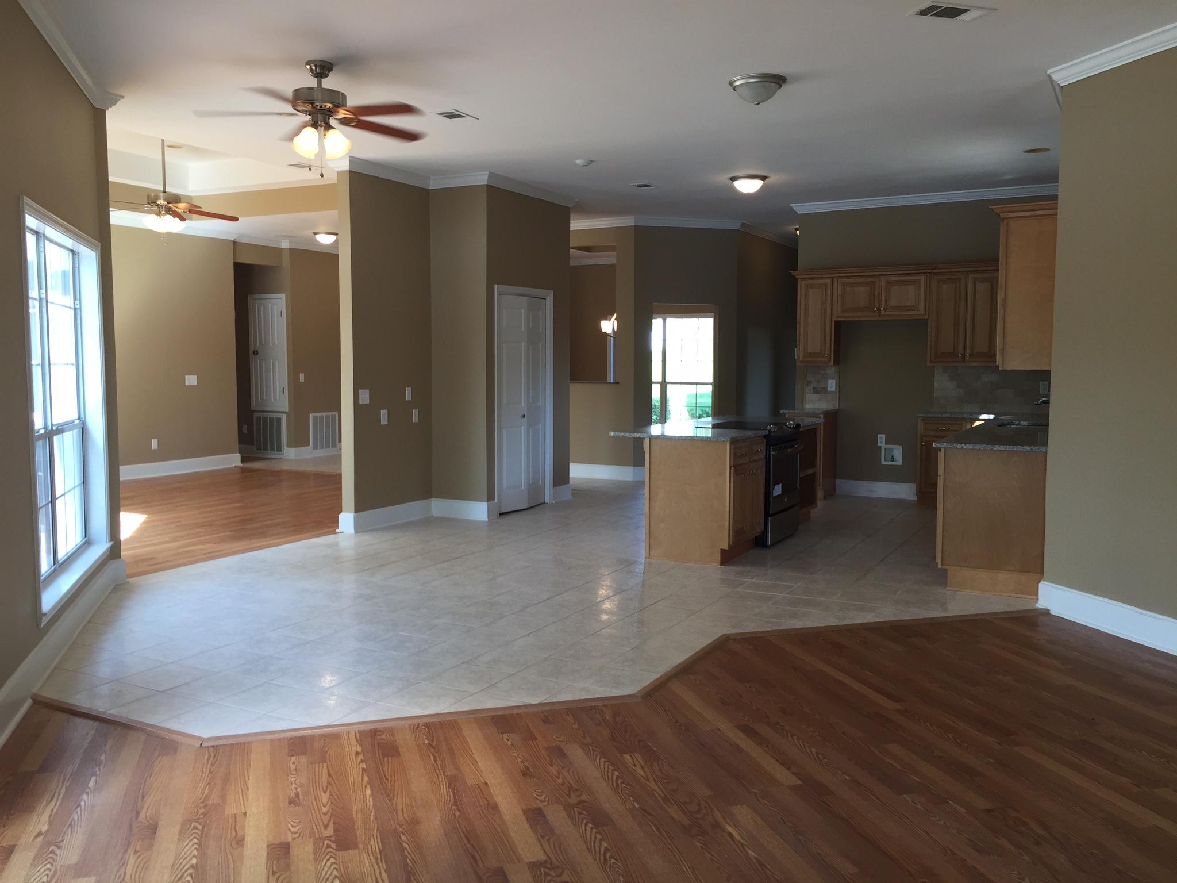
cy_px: 442
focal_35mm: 29
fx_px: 986
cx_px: 588
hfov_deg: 61.7
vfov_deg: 48.2
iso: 40
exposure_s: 1/60
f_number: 2.2
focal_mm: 4.15
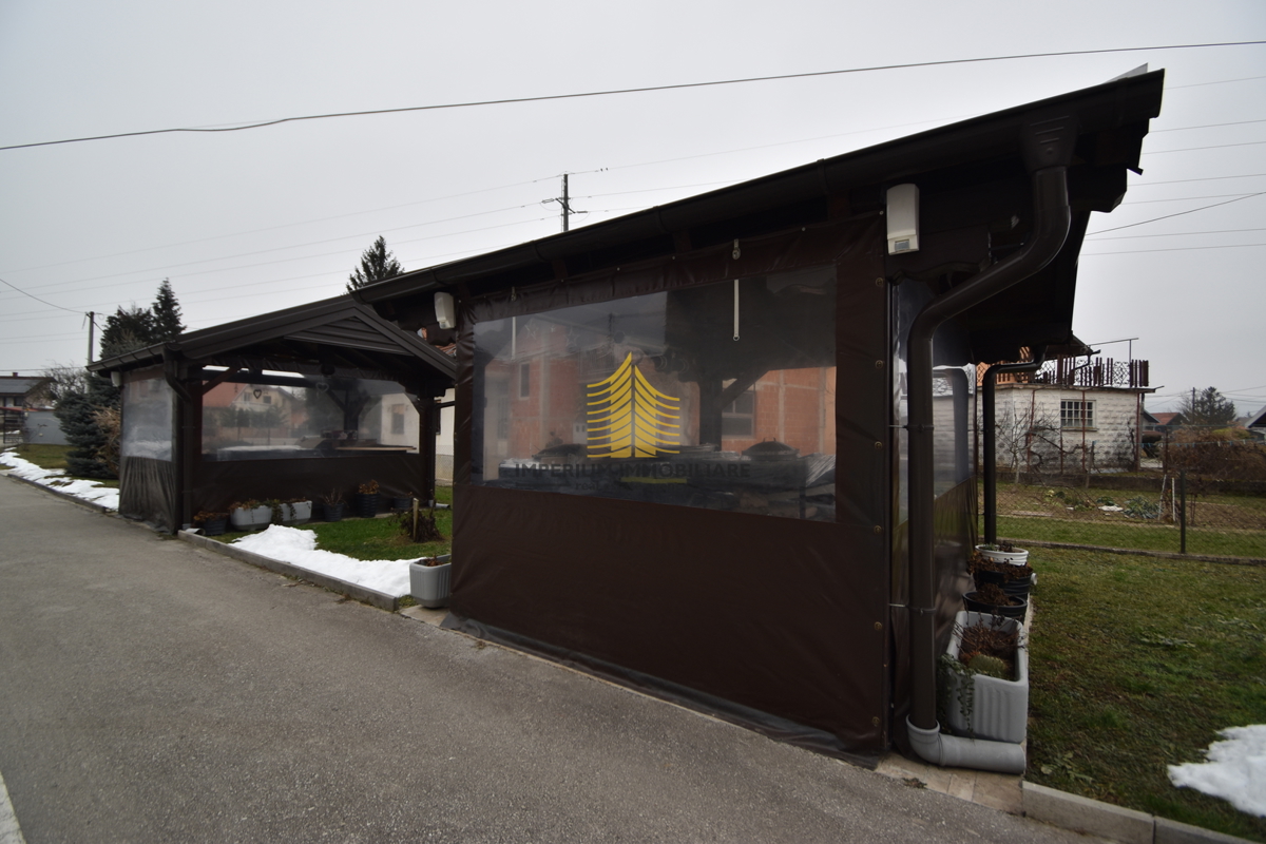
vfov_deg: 77.3
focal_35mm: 15
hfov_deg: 100.4
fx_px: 527
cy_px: 422
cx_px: 633
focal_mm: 10
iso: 100
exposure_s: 1/50
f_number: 4.5
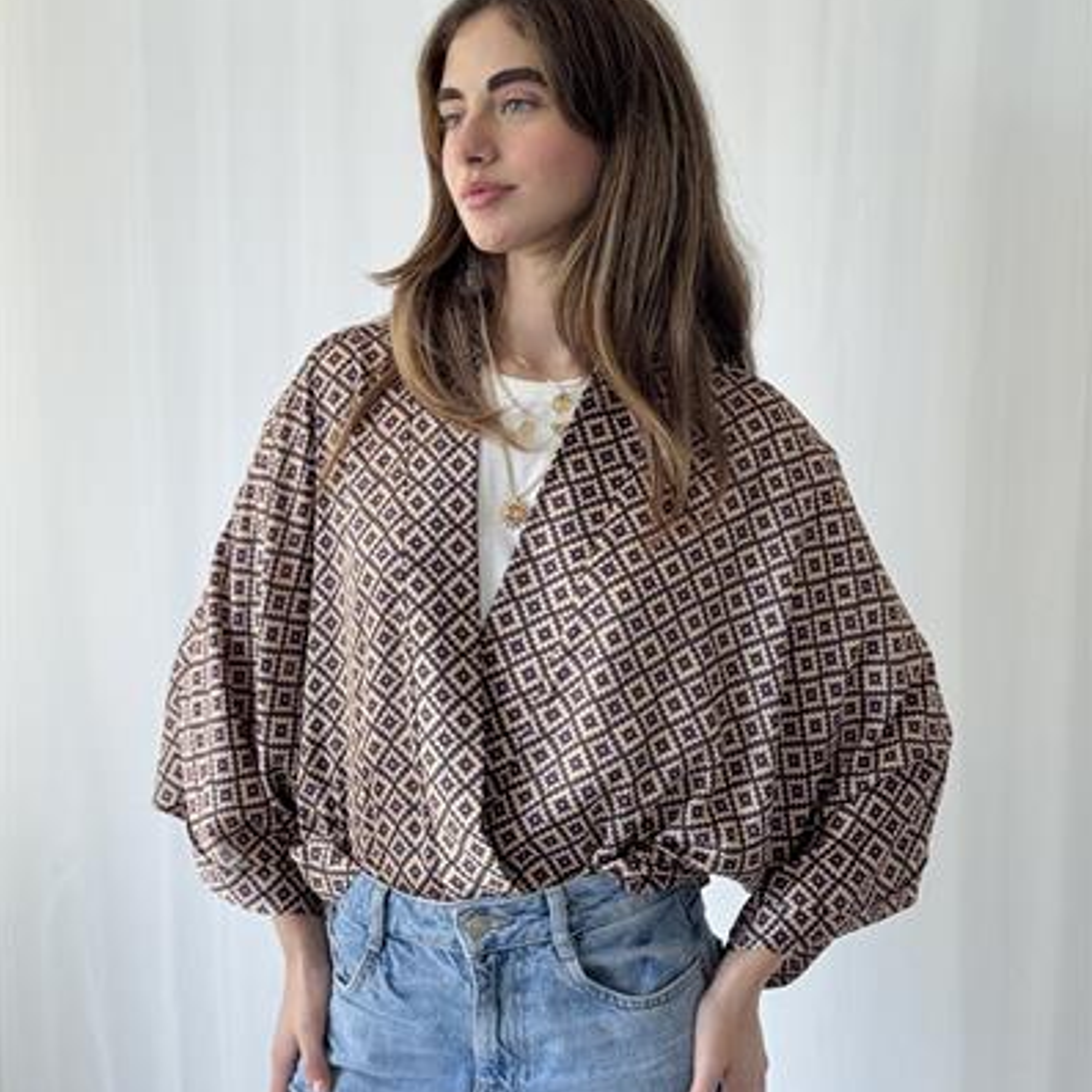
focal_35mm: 57
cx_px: 547
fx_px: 2034
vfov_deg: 30.0
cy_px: 447
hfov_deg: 30.0
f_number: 1.78
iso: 64
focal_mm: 6.76
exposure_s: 1/139
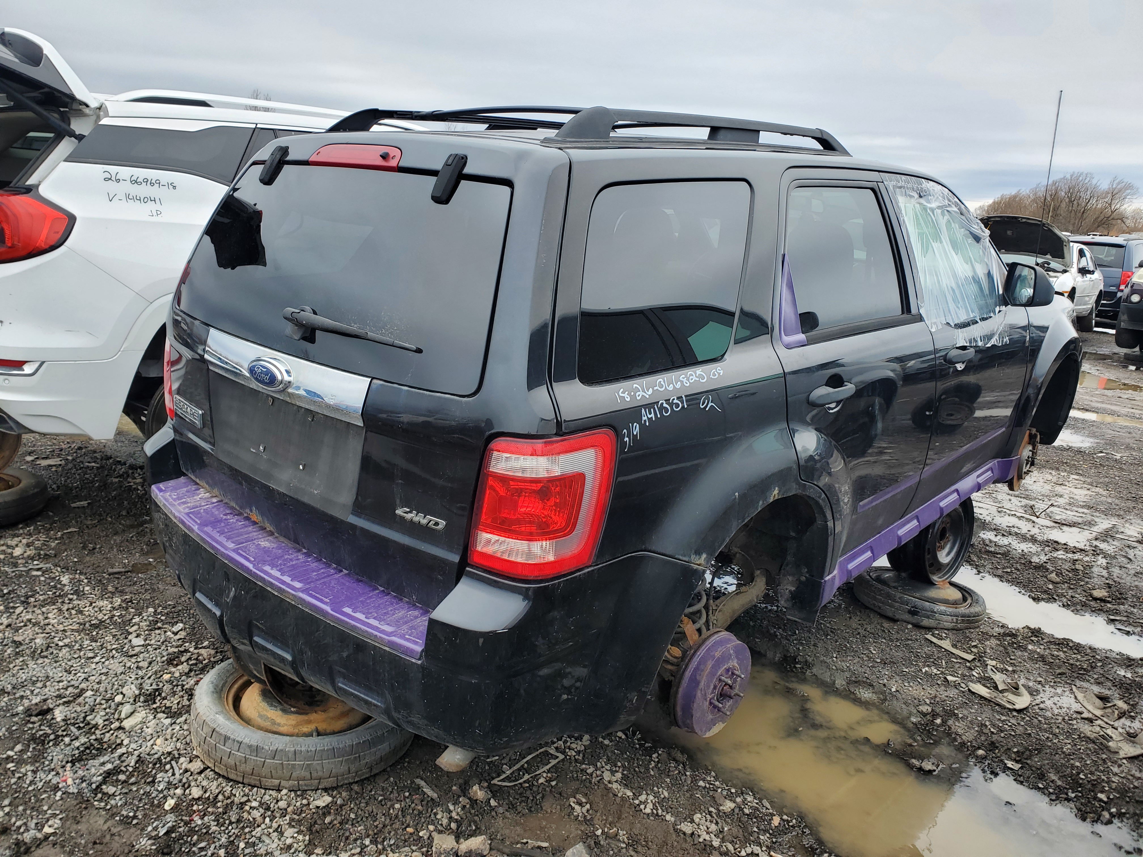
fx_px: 859
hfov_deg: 67.3
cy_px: 428
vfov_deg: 53.1
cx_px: 572
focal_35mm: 26
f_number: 2.4
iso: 50
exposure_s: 1/476
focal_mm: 4.3
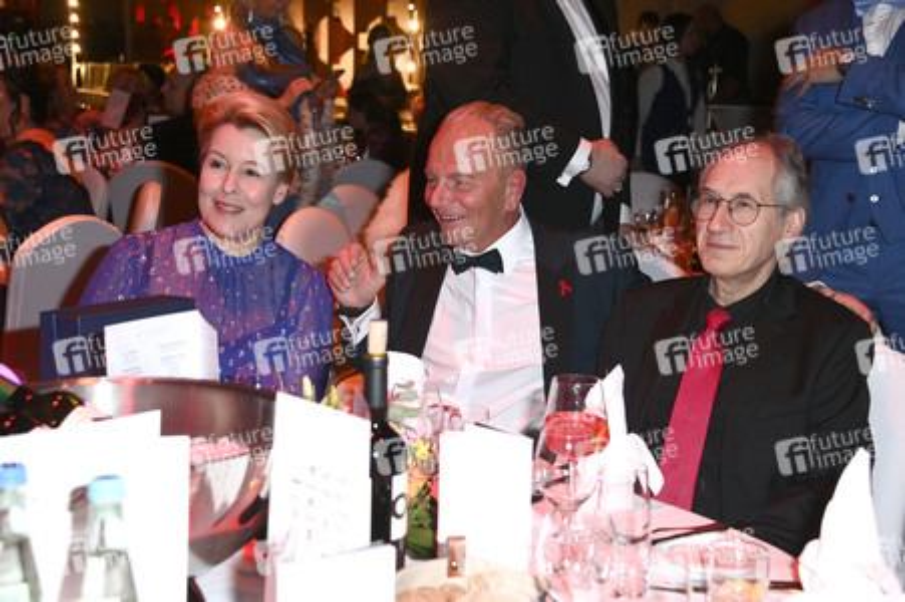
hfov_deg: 35.7
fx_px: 1407
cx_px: 452
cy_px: 301
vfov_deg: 24.2
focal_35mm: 56
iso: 1250
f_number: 5.6
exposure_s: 1/60
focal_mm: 56
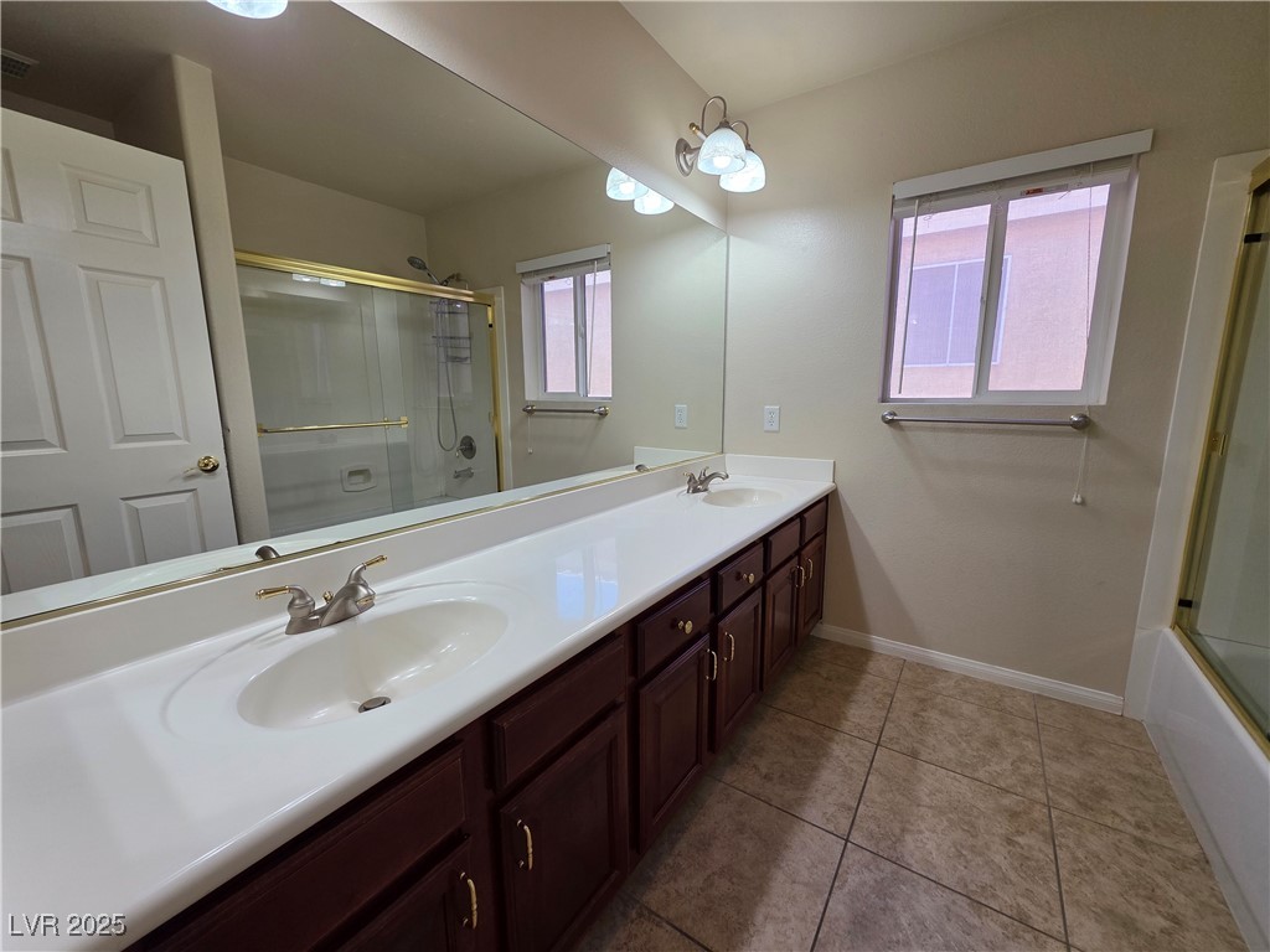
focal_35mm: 13
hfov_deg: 106.2
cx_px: 635
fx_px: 477
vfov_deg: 89.9
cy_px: 476
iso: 100
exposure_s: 1/120
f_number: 1.9
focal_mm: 2.2
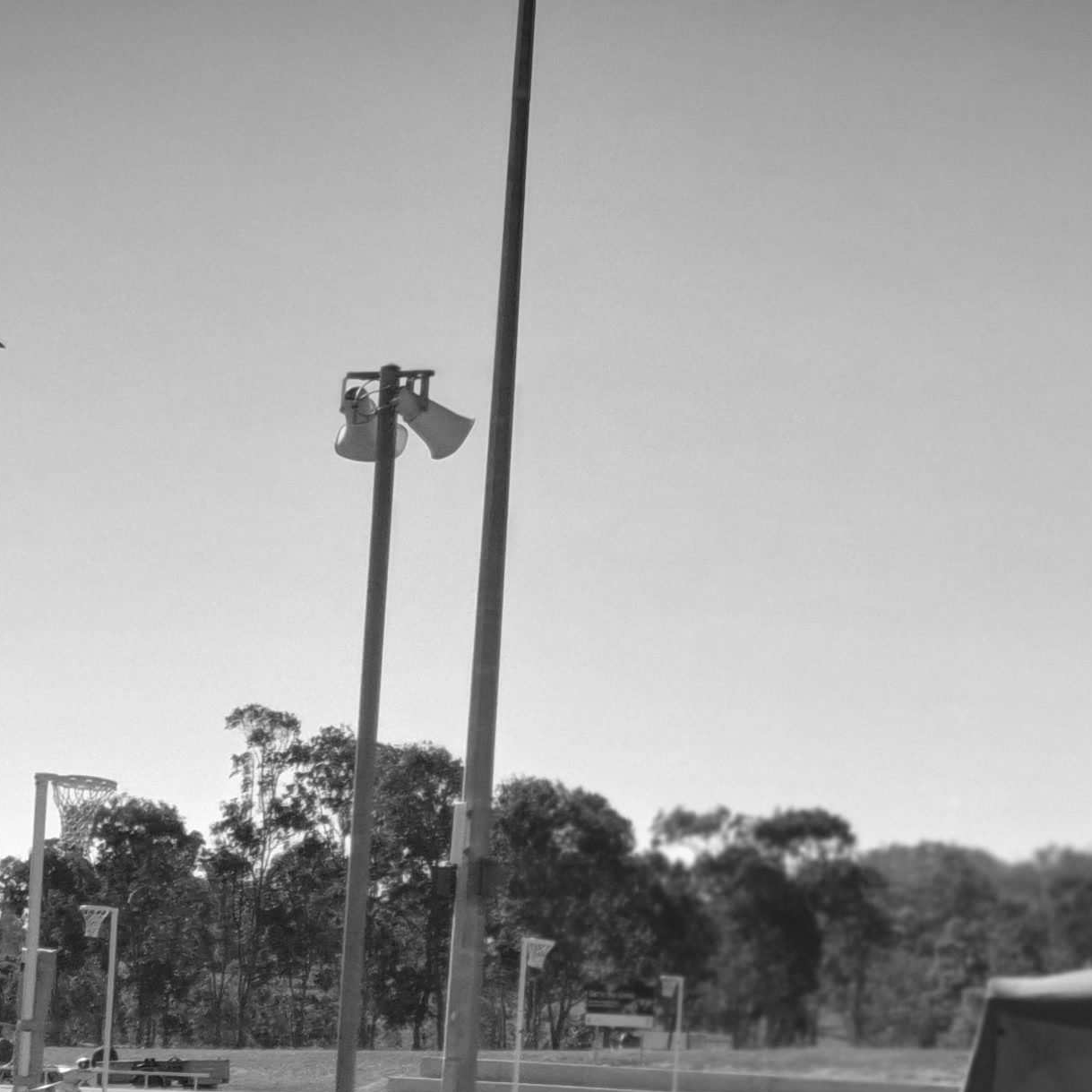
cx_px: 624
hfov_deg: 11.5
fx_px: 5425
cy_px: 1182
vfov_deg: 11.3
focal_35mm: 152
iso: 32
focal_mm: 6
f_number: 2.4
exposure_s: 1/848
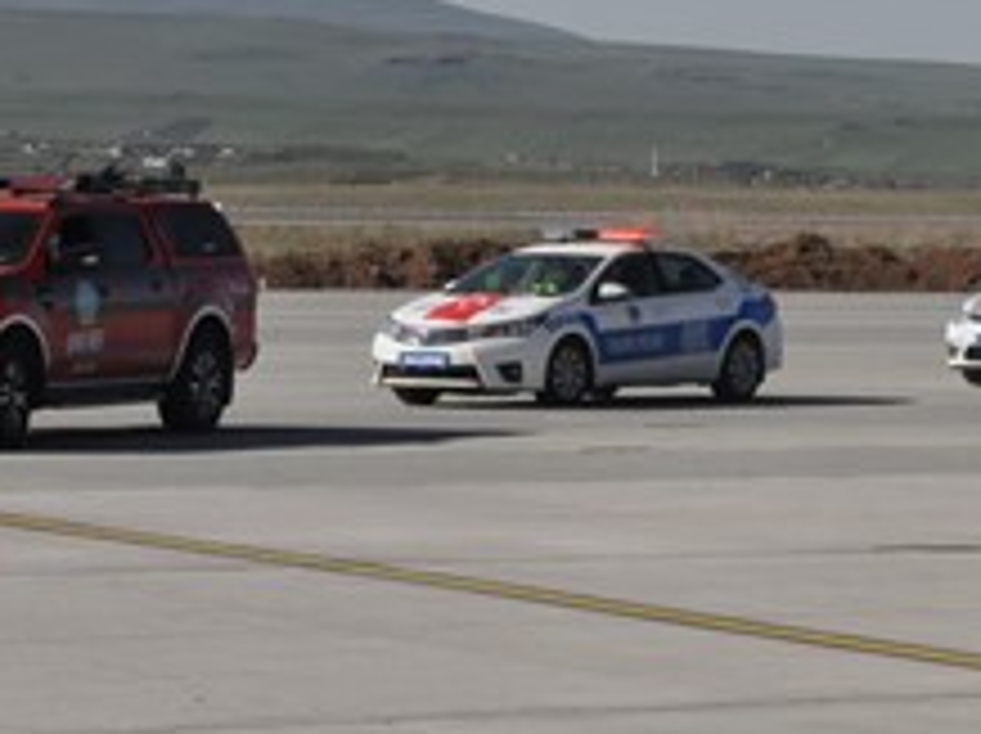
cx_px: 1098
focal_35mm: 193
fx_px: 5476
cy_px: 203
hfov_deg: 10.1
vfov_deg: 7.7
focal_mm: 45
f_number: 16
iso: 1000
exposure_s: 1/1000
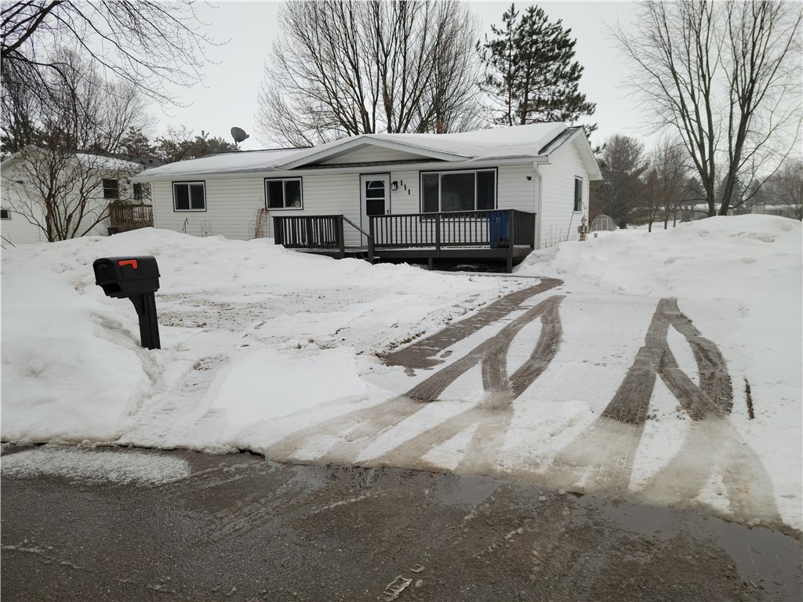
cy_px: 301
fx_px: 650
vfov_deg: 49.7
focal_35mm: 28
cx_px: 402
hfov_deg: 63.4
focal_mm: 5.9
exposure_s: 1/160
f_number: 2
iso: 25
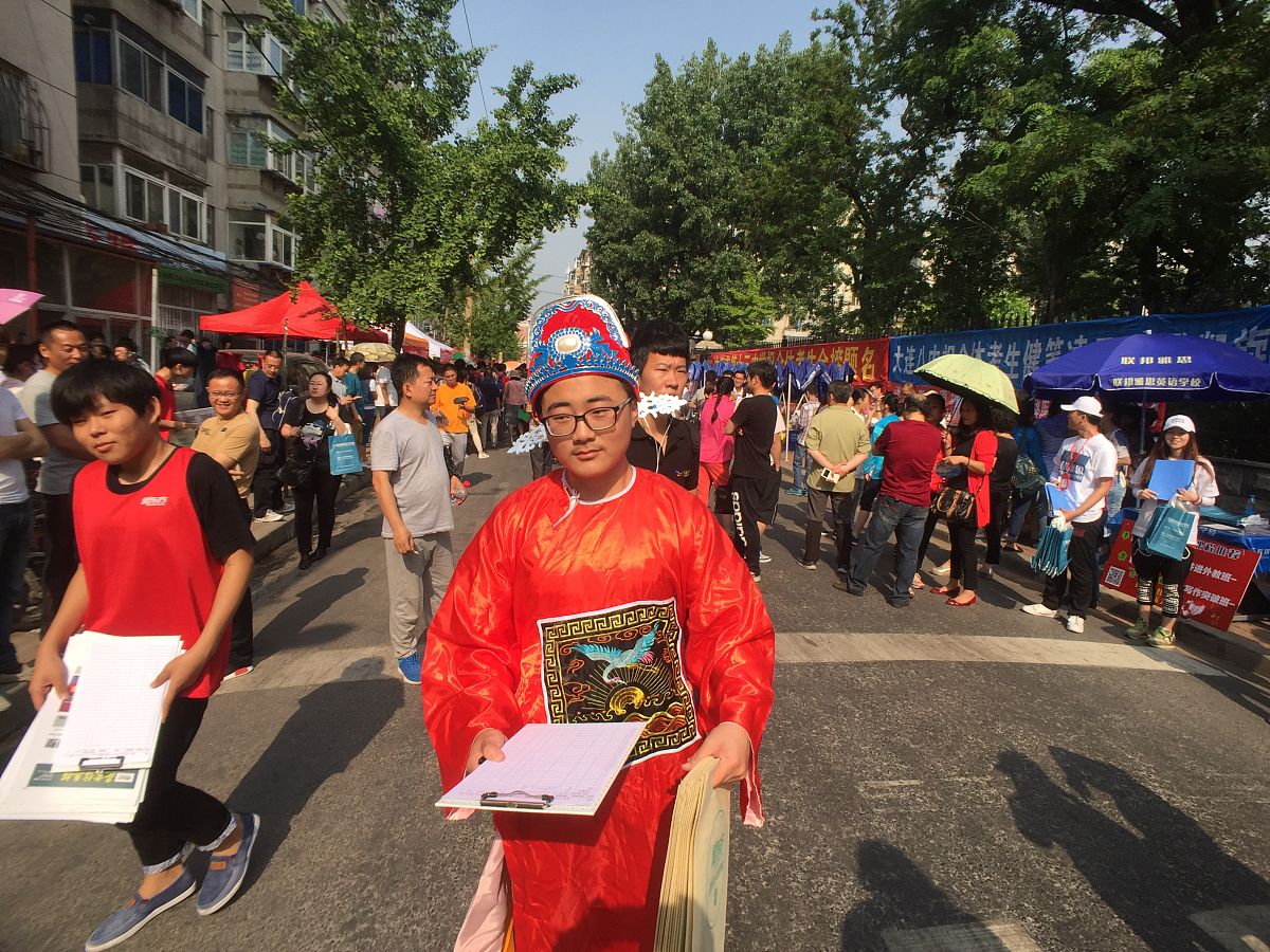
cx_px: 635
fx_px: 1064
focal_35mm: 29
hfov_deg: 61.7
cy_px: 476
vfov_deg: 48.2
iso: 32
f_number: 2.2
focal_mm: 4.15
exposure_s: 1/1319
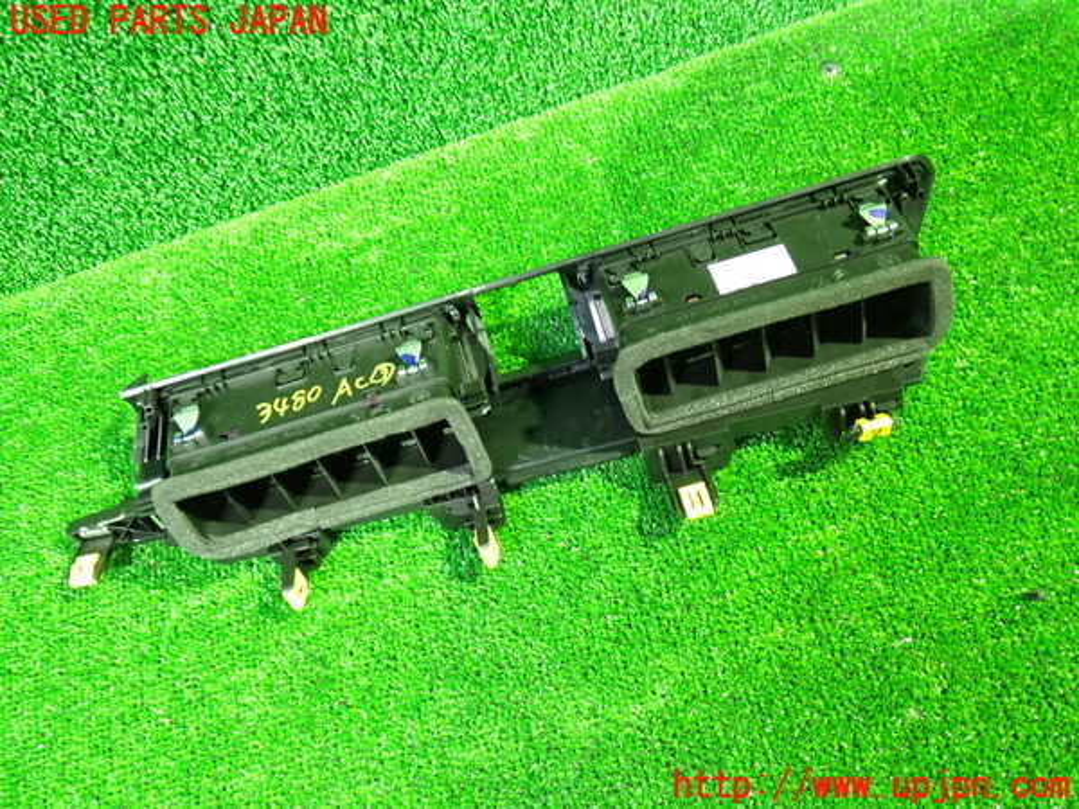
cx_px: 540
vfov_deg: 46.8
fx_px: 935
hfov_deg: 60.0
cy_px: 404
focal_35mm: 30
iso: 800
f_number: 2.3
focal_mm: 5.4
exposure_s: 1/10
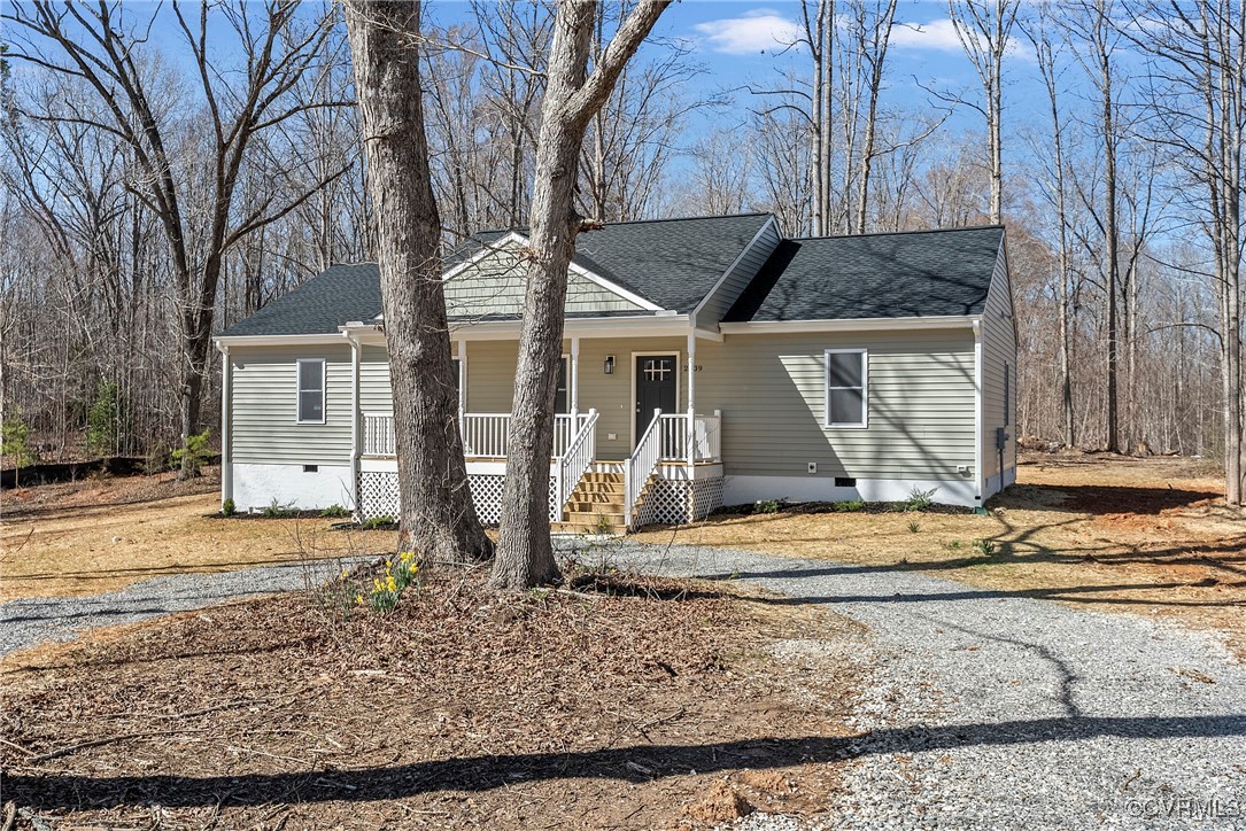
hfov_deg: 57.2
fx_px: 1142
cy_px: 416
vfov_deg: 40.0
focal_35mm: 33
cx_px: 623
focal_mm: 33
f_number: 8
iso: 800
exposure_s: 1/500
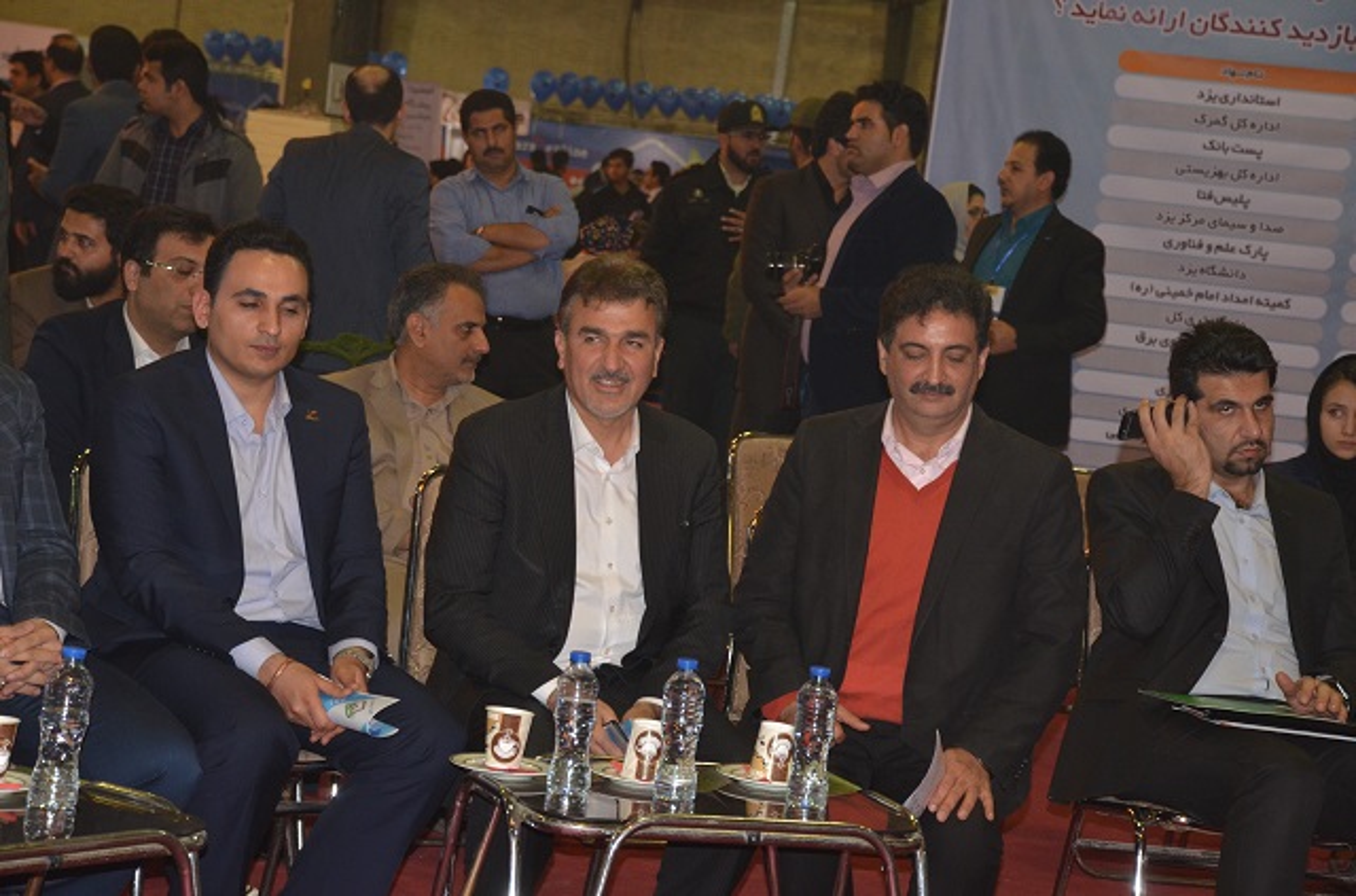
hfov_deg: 20.7
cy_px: 448
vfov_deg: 13.7
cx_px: 678
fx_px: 3719
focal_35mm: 99
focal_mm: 66
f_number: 5.3
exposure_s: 1/60
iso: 800
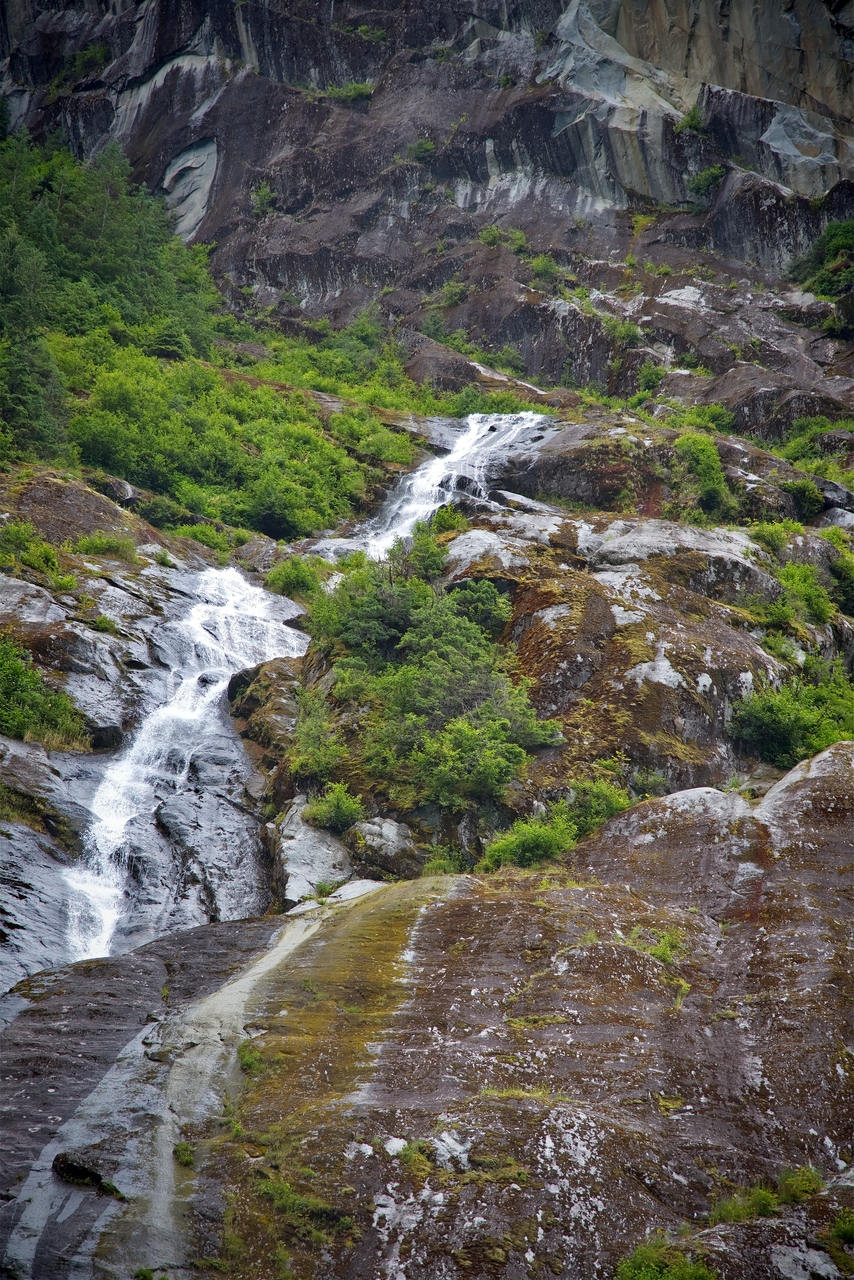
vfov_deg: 17.1
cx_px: 427
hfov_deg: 11.4
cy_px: 640
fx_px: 4267
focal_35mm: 120
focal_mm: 120
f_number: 4
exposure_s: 1/250
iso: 200
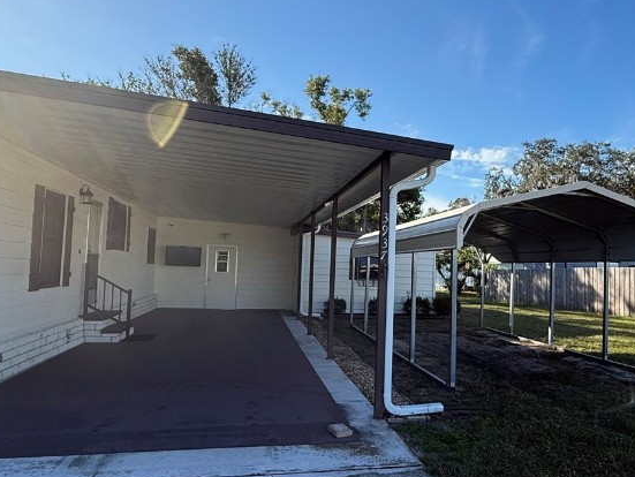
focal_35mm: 26
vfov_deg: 53.1
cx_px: 373
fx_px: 477
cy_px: 244
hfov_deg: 66.8
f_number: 2.2
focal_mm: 2.22
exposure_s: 1/1068
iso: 64
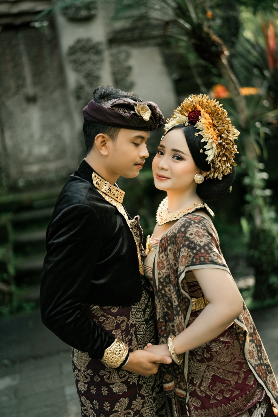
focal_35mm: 50
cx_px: 139
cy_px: 208
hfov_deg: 27.0
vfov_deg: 39.6
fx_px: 579
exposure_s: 1/2000
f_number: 1.4
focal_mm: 50
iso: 250
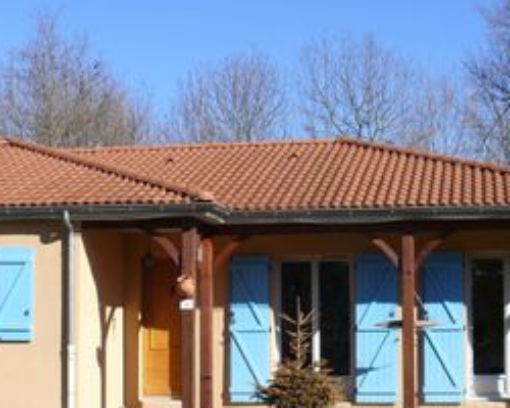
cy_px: 255
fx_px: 1238
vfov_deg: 18.7
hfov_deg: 23.3
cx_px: 257
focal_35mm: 82
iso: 100
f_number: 5.6
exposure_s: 1/400
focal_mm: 7.4
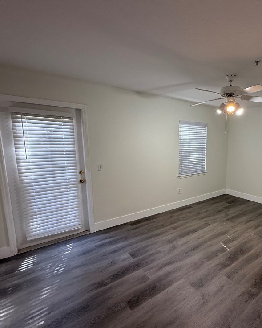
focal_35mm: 19
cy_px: 169
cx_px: 193
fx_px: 184
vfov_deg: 83.3
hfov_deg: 66.9
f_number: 2.2
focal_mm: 2.22
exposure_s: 1/120
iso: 160
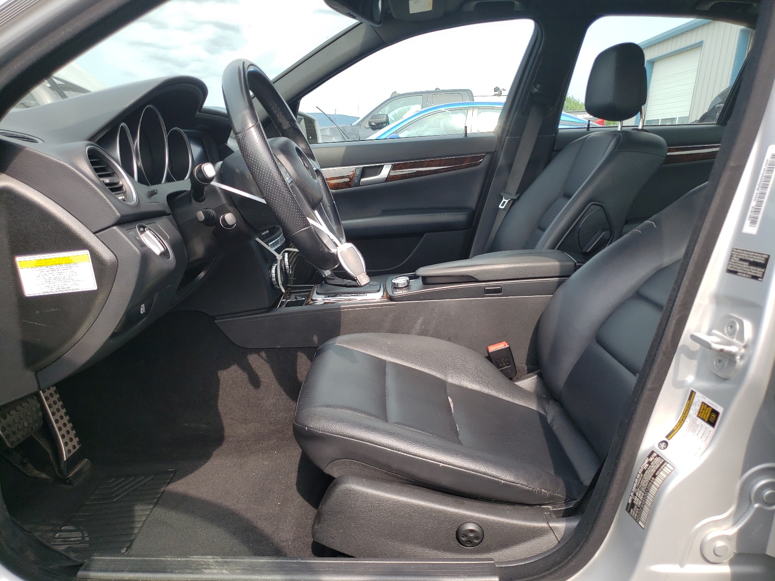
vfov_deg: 53.1
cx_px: 388
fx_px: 582
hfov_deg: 67.3
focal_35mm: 26
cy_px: 290
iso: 50
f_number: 1.5
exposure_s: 1/625
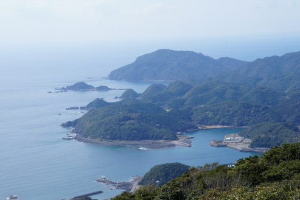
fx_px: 608
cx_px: 150
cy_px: 100
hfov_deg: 27.7
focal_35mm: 73
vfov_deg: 18.6
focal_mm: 48
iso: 200
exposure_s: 1/200
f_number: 13
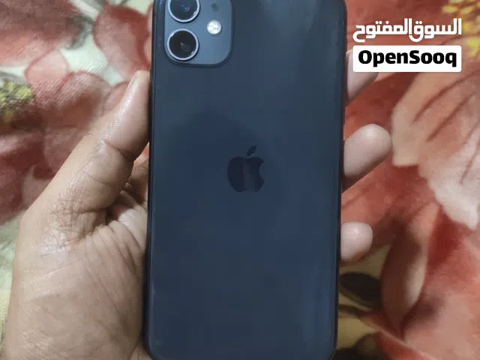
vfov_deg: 53.1
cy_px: 180
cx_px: 240
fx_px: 361
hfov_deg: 67.3
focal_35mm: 26
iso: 5967
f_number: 1.75
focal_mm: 4.77
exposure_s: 1/50
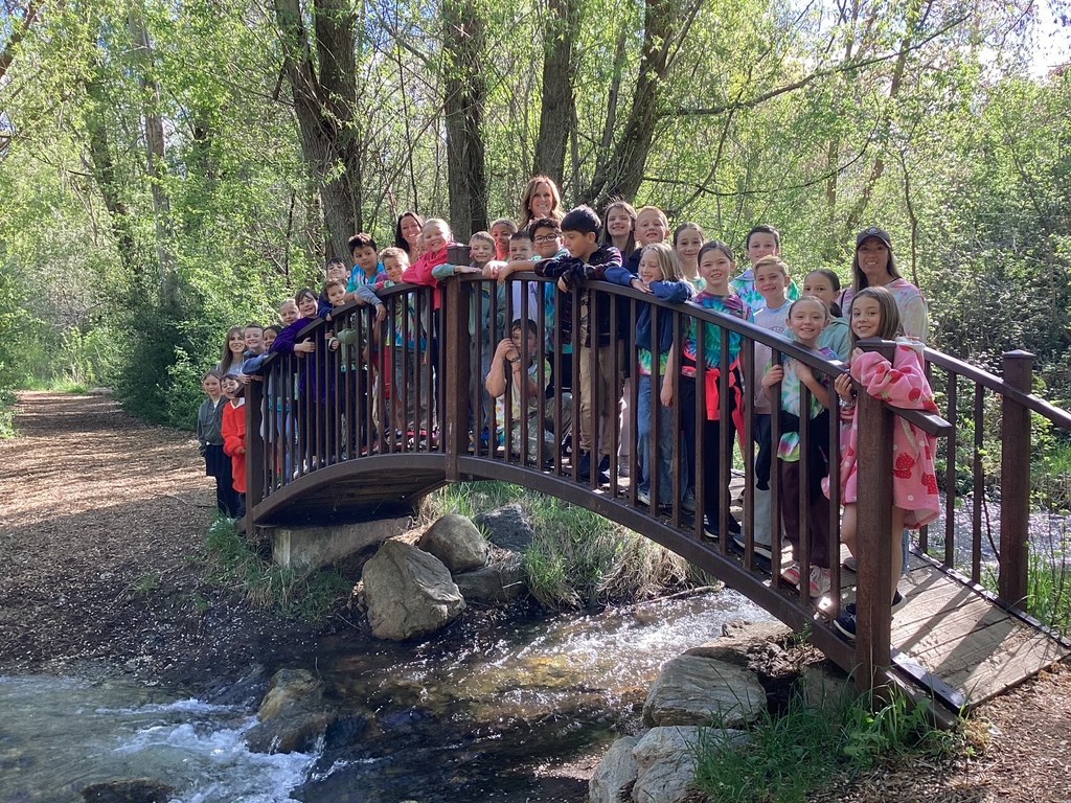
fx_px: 959
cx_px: 536
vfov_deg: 45.4
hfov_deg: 58.4
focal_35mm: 31
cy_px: 402
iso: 50
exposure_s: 1/120
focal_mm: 3.3
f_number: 2.4
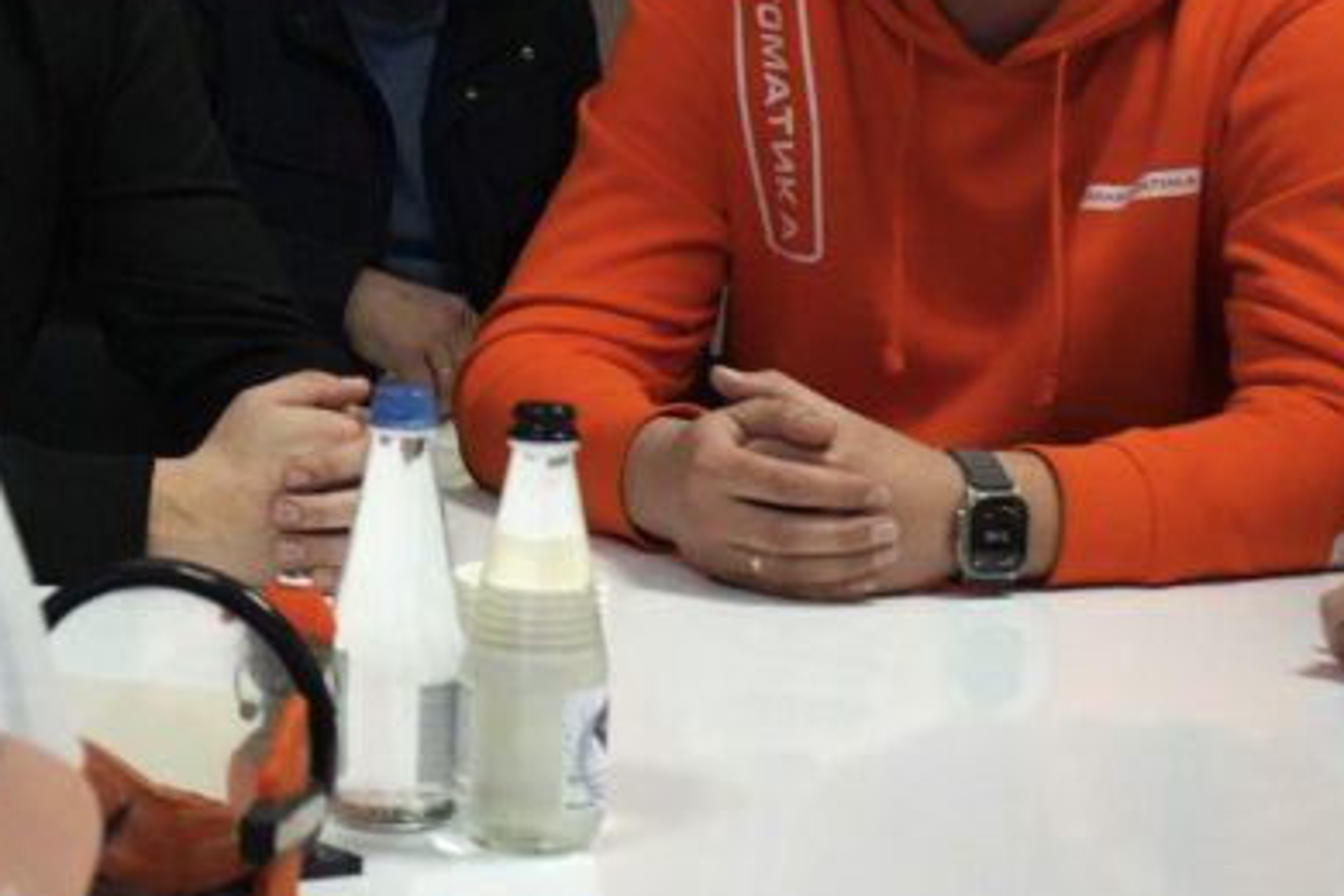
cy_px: -26
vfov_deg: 9.8
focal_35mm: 139
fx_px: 5189
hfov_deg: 14.2
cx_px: -376
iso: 8000
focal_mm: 53
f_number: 7.1
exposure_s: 1/250
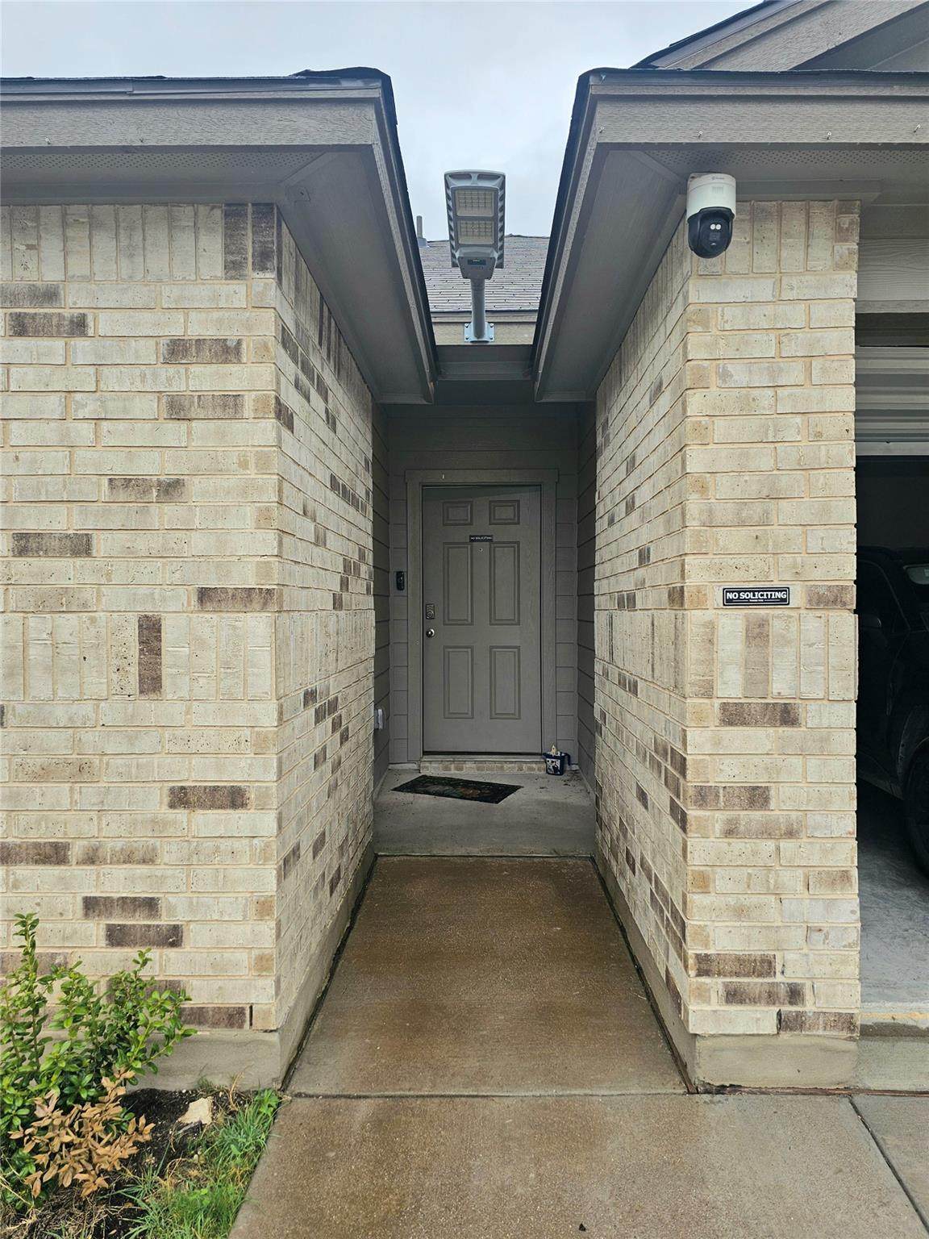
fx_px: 823
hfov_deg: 58.9
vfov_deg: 73.9
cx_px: 464
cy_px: 620
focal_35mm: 23
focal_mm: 6.3
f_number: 1.7
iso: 10
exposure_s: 1/164
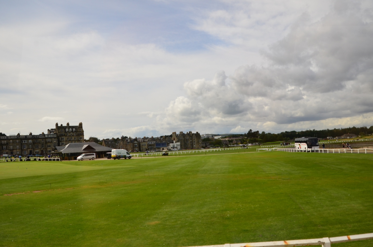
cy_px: 124
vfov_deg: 47.7
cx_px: 186
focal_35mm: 27
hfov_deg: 67.5
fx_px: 279
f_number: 4.5
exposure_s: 1/1250
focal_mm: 18
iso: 250
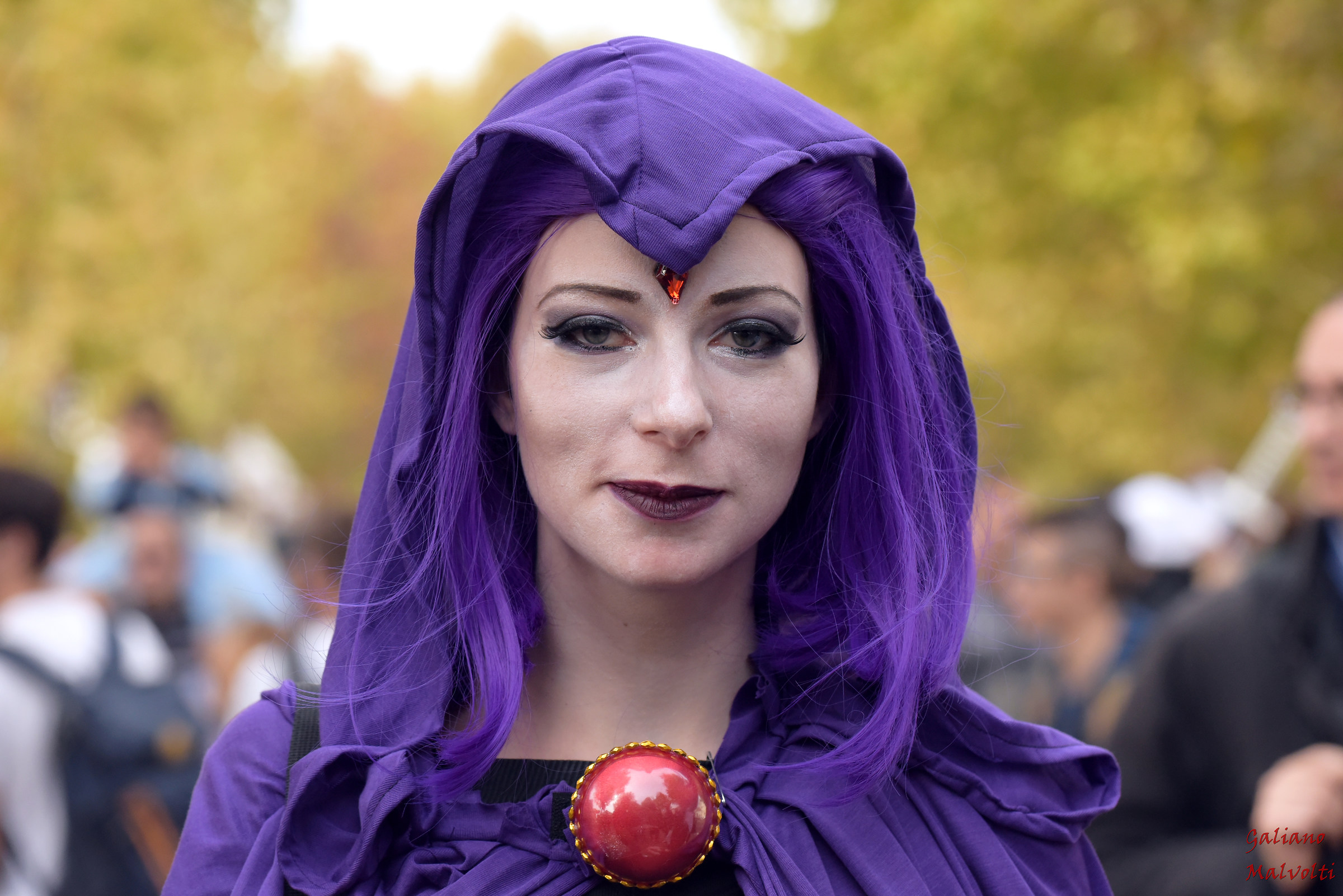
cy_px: 448
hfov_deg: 16.8
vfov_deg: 11.2
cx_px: 672
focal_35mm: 122
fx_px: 4553
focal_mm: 122
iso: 2500
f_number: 6.3
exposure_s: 1/1600
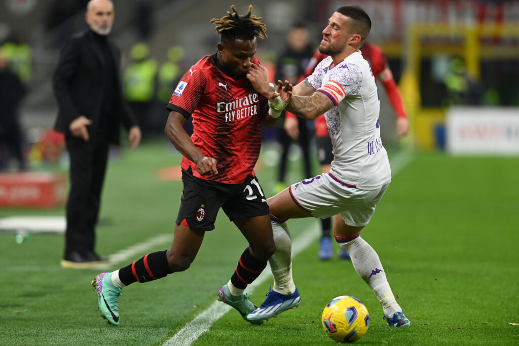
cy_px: 173
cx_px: 260
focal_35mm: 400
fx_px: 5767
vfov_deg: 3.4
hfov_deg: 5.2
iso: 2500
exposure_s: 1/1600
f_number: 3.5
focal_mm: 400
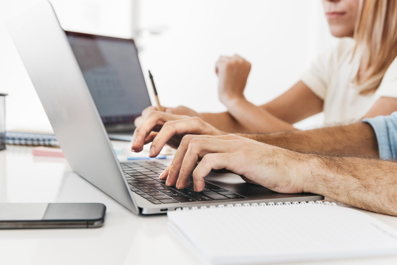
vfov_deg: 23.0
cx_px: 200
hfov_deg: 33.9
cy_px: 131
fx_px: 651
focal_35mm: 59
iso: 250
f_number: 5
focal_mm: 58
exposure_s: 1/125
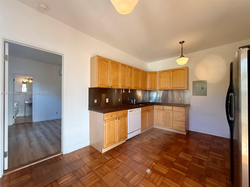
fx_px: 101
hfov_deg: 102.1
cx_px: 125
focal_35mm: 14
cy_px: 94
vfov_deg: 85.7
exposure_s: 1/100
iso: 125
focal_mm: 2.22
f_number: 2.2
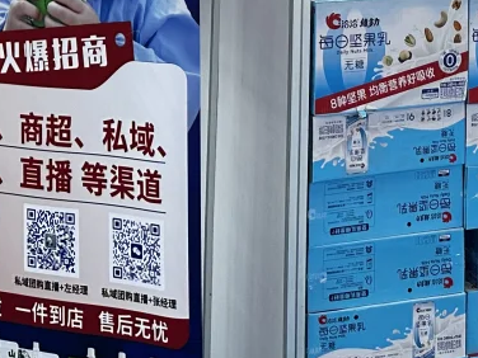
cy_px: -209
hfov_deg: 20.5
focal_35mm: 92
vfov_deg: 14.7
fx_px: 1270
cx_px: 500
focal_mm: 6.86
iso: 160
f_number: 1.78
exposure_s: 1/100
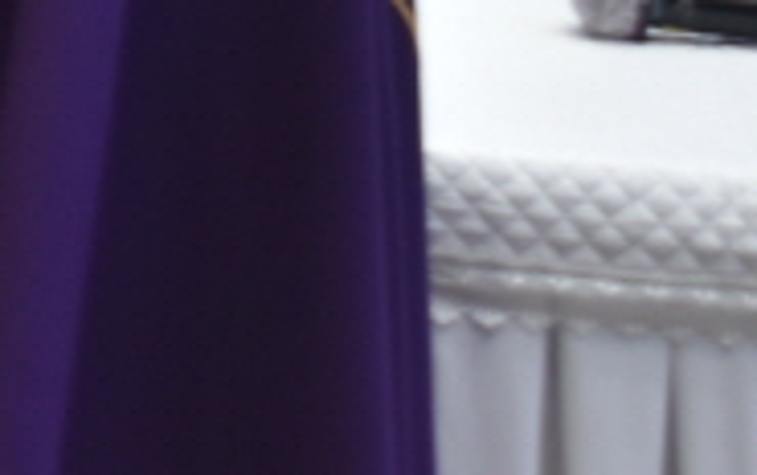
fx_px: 4269
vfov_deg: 6.1
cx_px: -671
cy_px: -712
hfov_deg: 9.6
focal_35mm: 207
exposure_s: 1/80
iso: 400
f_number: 4.5
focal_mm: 25
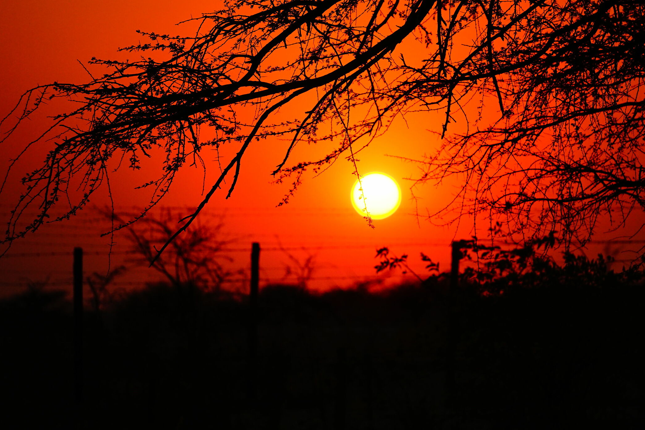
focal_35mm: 268
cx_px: 362
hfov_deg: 7.7
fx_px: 4802
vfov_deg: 5.1
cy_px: 204
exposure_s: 1/1250
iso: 400
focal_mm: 155
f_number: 5.6
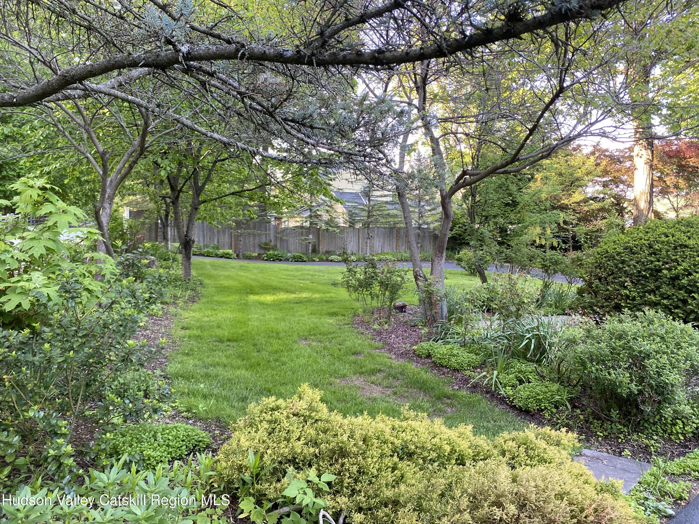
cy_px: 262
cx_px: 350
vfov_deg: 53.1
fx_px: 525
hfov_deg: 67.3
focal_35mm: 26
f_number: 1.8
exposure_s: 1/121
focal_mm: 4.25
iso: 100
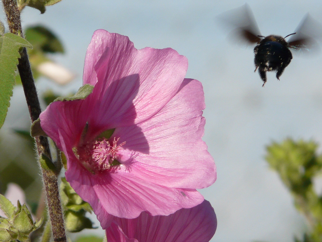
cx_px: 161
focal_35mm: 803
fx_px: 7470
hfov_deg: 2.5
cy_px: 121
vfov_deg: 1.9
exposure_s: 1/500
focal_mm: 82.8
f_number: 6.3
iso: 100
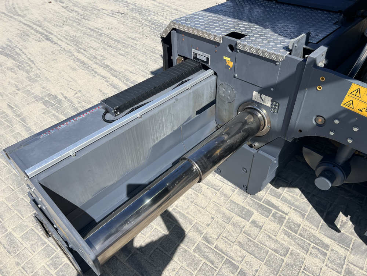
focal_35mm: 26
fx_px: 276
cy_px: 138
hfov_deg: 67.3
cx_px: 184
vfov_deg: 53.1
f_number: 1.5
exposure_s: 1/5319
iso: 50
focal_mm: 5.7
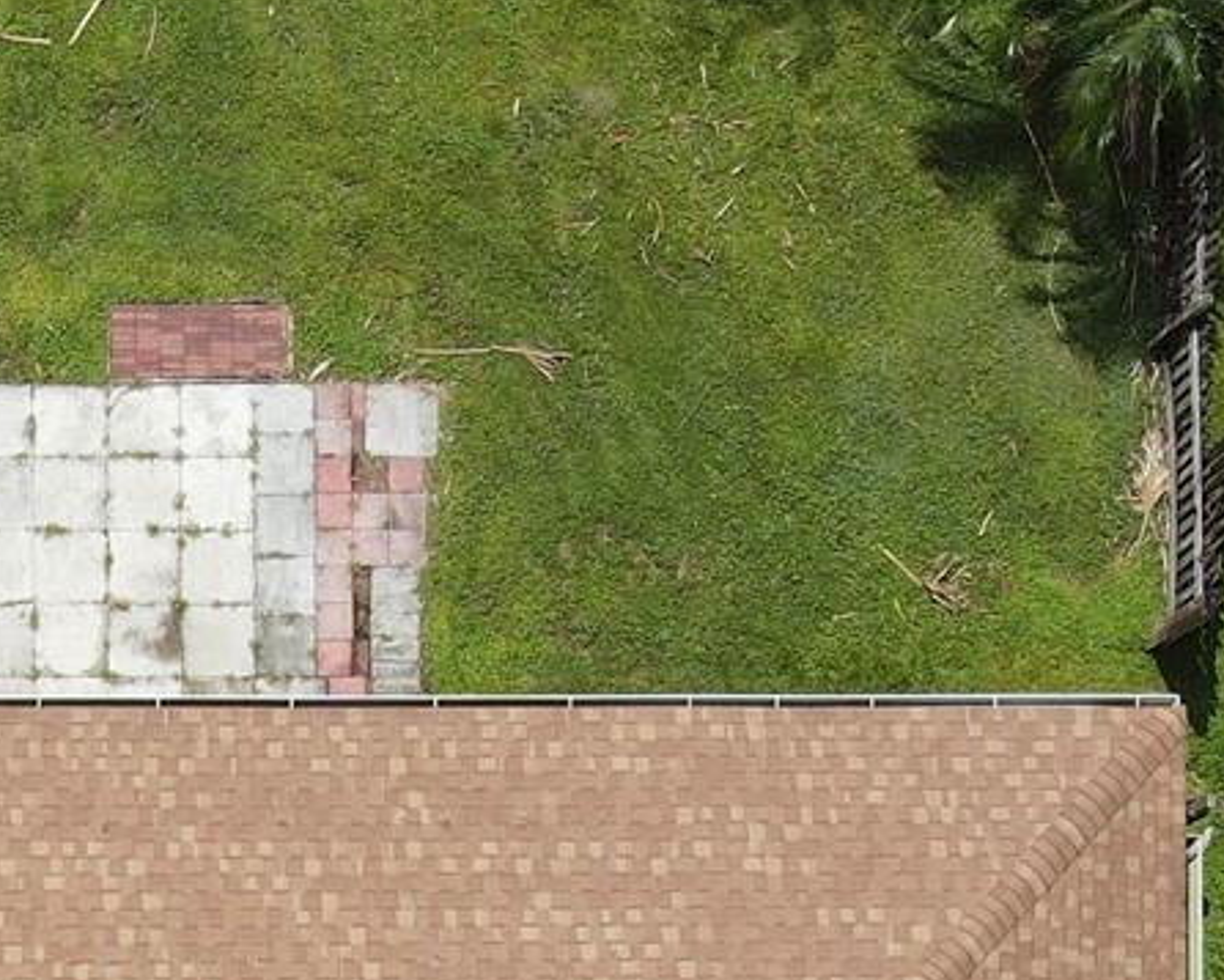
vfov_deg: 17.0
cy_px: 1351
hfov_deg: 21.5
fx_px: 3044
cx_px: -132
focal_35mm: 84
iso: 100
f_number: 2.8
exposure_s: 1/800
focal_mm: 4.5
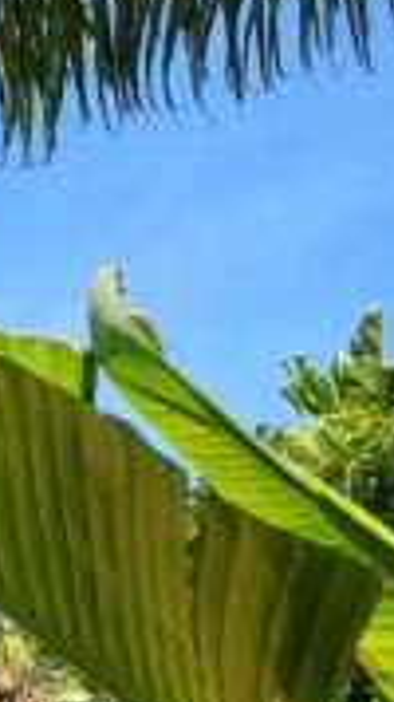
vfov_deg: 19.8
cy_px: 643
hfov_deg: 9.9
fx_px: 1971
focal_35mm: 106
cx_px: -573
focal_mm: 4.3
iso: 50
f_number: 2.4
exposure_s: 1/748
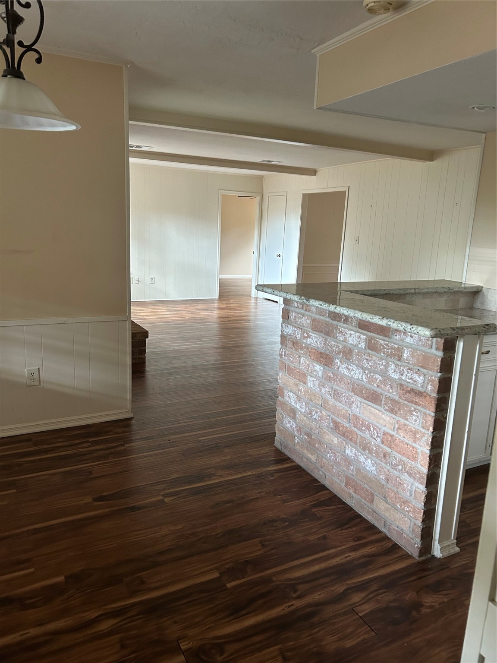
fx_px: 498
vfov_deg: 67.3
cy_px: 332
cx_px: 248
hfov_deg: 53.1
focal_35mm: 26
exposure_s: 1/60
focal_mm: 5.7
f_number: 1.5
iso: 400
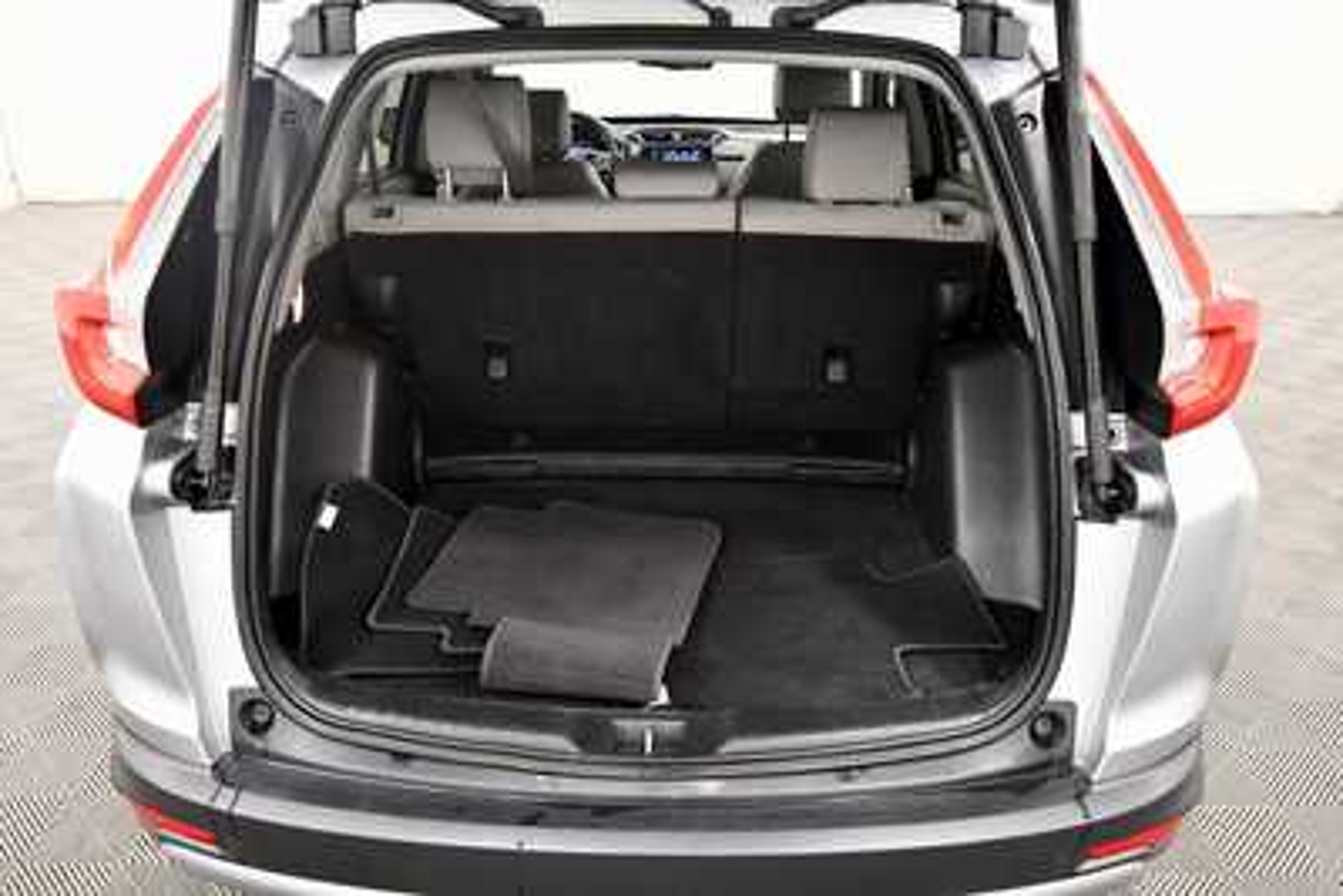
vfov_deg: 43.6
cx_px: 672
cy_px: 448
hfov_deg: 61.9
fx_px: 1120
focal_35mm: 30
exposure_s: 1/80
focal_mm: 20
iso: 3200
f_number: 5.6
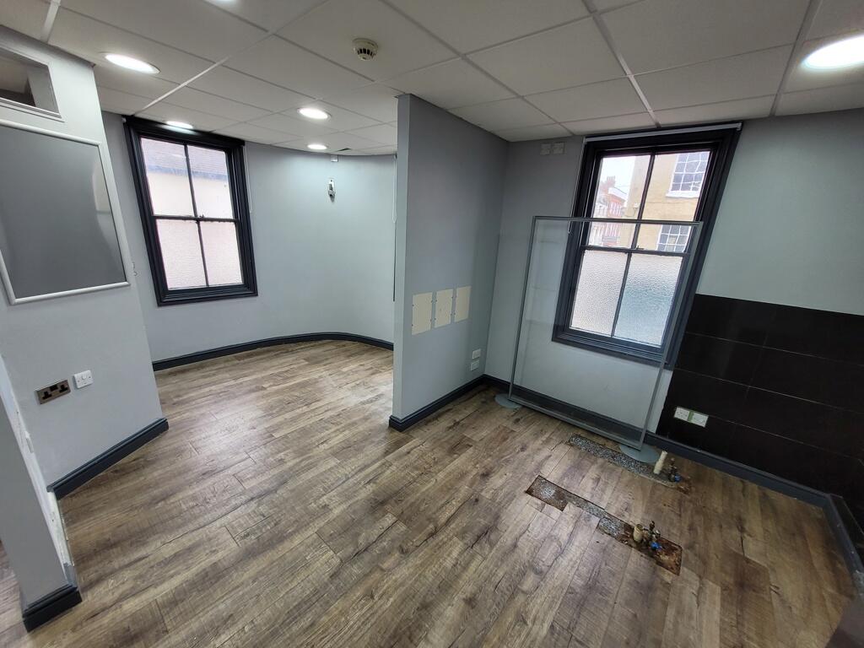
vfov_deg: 89.9
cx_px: 432
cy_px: 324
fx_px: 324
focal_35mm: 13
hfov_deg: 106.2
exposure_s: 1/100
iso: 64
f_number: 2.2
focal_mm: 1.74
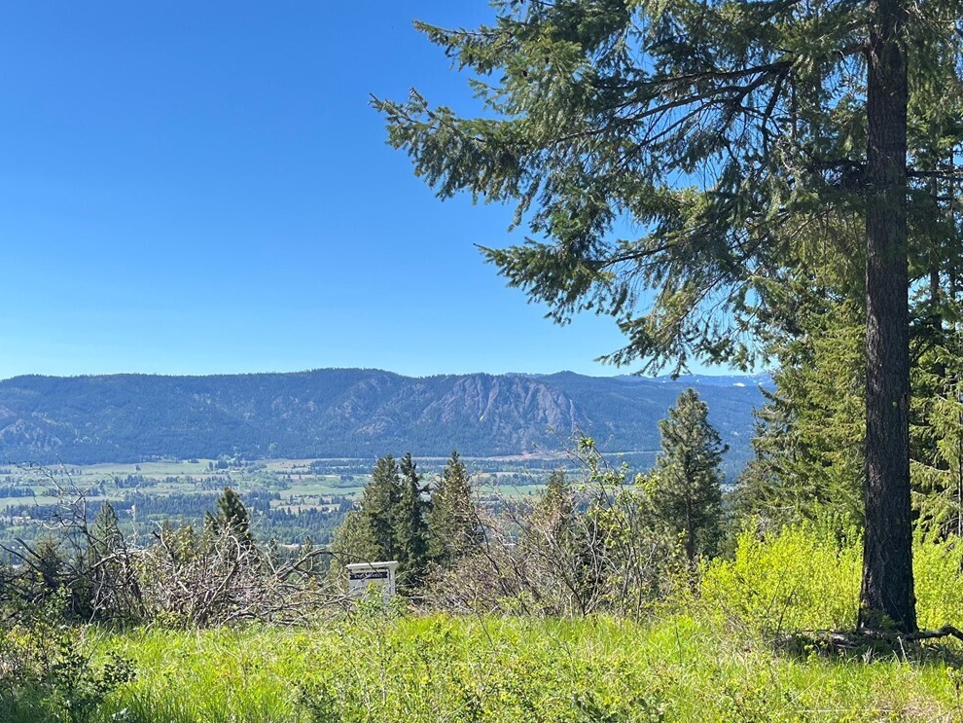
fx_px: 1169
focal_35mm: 42
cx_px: 500
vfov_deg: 34.2
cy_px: 460
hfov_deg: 44.8
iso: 50
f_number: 1.6
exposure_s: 1/1309
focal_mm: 5.1
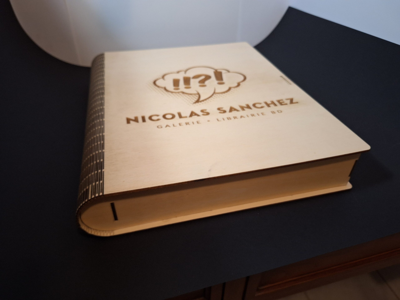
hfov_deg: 73.9
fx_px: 266
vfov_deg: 58.9
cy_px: 150
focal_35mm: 23
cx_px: 200
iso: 320
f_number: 1.8
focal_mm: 5.54
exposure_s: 1/33
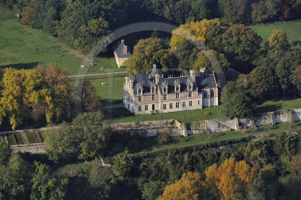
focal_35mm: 200
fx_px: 1671
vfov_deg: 6.9
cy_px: 100
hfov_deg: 10.3
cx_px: 150
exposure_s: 1/800
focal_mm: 200
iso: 400
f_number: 8
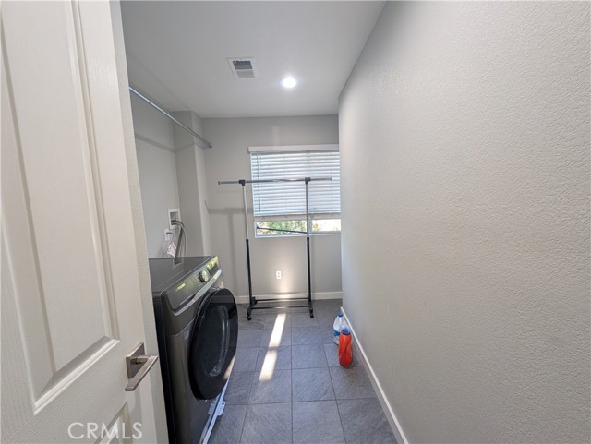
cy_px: 222
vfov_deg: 94.6
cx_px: 296
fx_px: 205
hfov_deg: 110.5
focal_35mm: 12
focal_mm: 2.23
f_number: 1.95
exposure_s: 1/40
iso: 53
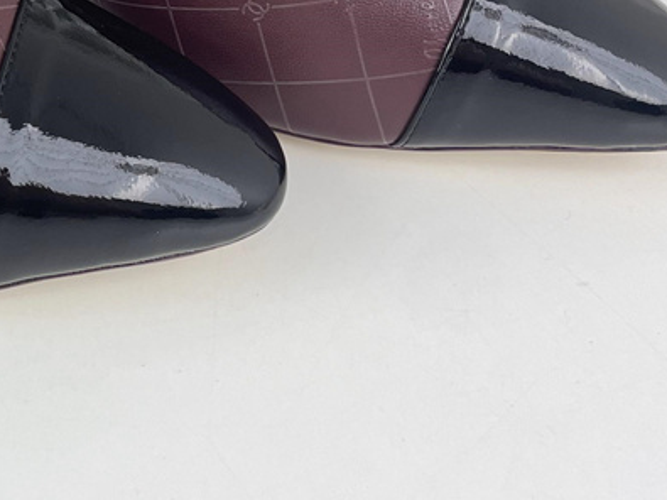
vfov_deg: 17.4
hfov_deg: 22.6
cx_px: -145
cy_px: -159
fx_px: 1522
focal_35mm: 79
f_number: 1.6
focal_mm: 4.2
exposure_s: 1/141
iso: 32
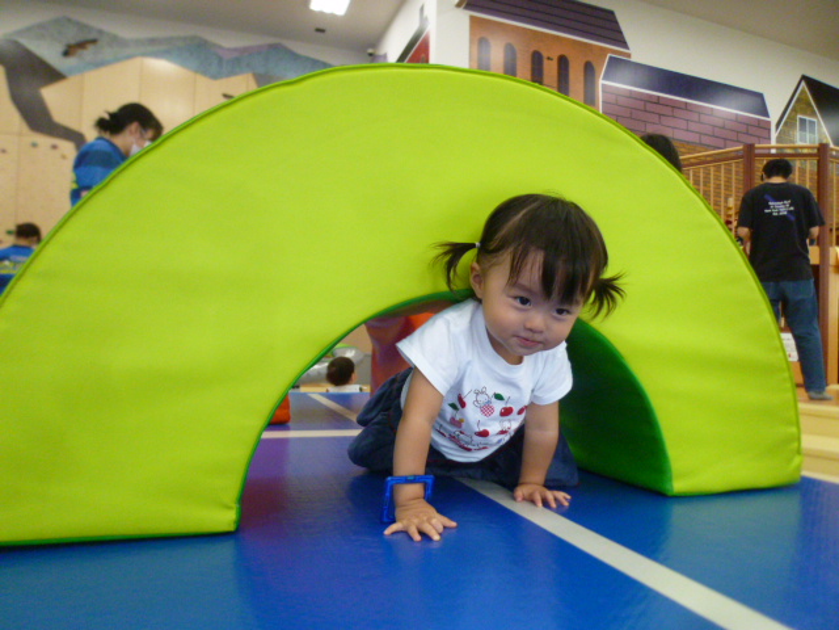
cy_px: 315
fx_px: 582
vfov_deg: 56.8
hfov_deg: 71.6
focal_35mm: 24
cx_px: 420
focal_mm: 4.3
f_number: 2.2
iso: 400
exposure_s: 1/250
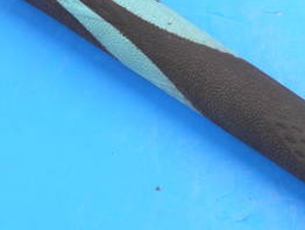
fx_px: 1808
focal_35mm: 205
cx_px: 354
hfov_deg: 9.5
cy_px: 155
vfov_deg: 7.3
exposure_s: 1/80
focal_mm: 42
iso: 640
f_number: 5.6
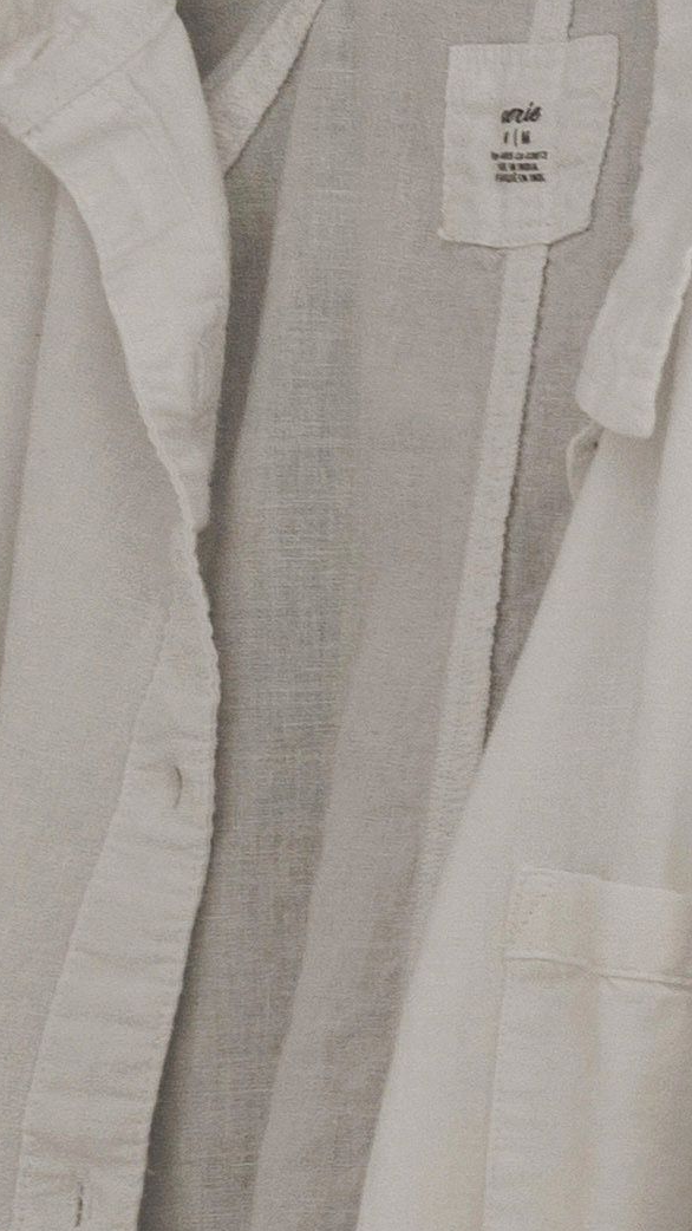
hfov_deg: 7.2
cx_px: 3112
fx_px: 2741
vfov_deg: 25.2
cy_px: 807
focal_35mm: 84
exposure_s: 1/2
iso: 100
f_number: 8
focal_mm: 10
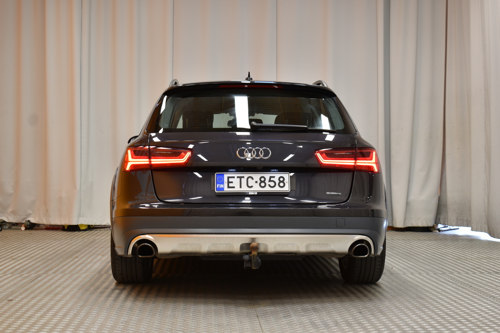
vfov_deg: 22.6
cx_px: 250
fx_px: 833
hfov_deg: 33.4
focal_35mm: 60
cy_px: 166
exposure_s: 1/13
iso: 160
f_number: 5.6
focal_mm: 40
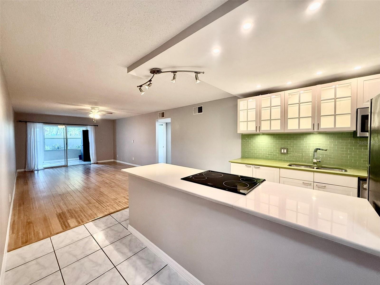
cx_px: 190
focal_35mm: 14
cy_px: 142
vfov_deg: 85.7
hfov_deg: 102.1
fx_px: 154
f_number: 2.2
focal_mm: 2.22
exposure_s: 1/120
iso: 250
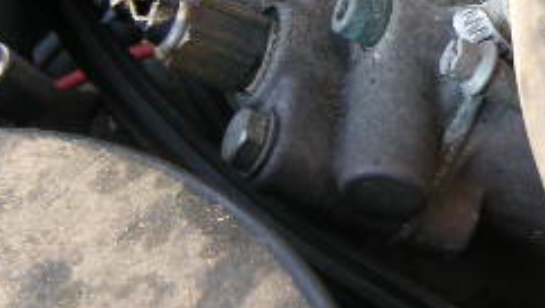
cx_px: 435
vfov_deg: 11.1
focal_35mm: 109
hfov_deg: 19.4
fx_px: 1576
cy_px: 47
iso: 64
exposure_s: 1/45
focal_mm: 6
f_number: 2.8
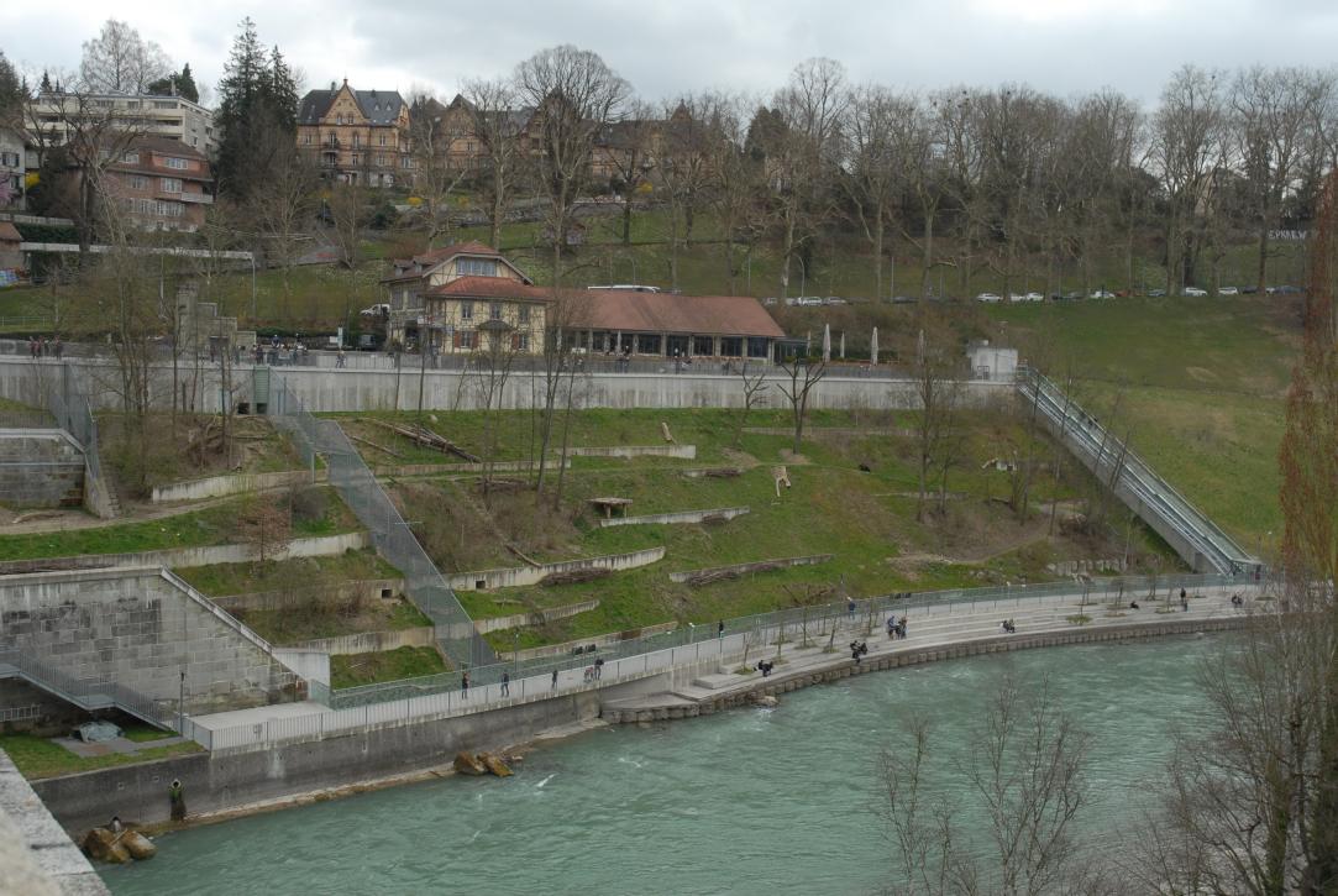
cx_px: 669
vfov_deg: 35.6
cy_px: 448
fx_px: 1395
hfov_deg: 51.2
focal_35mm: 38
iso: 100
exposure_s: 1/180
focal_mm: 25
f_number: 7.1
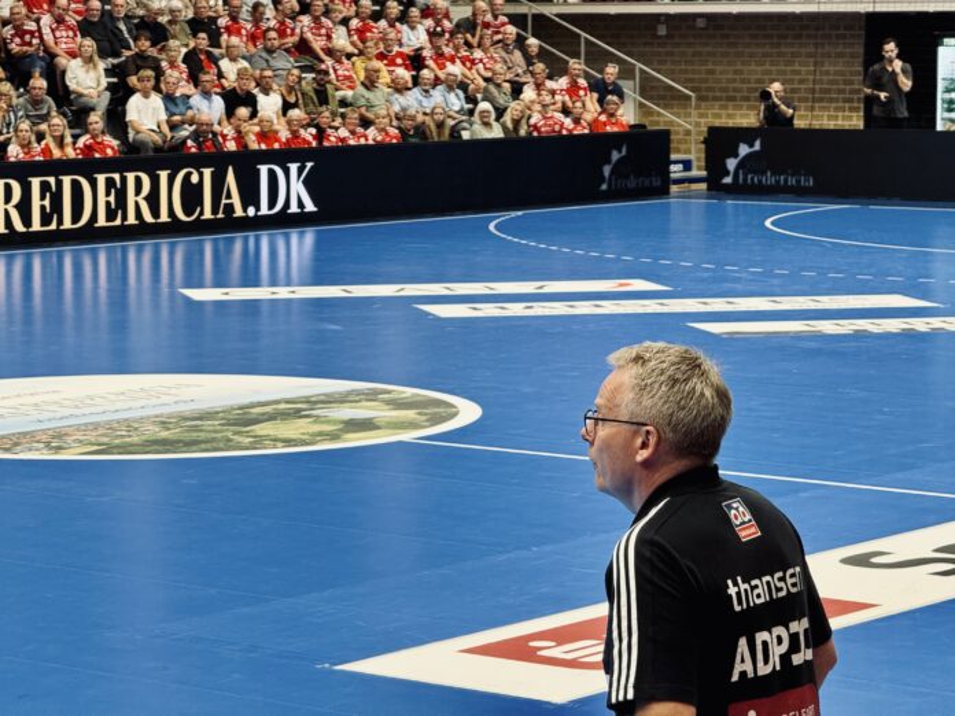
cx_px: 478
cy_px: 358
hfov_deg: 16.4
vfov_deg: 12.3
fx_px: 3311
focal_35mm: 120
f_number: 2.8
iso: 200
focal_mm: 15.66
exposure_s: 1/100
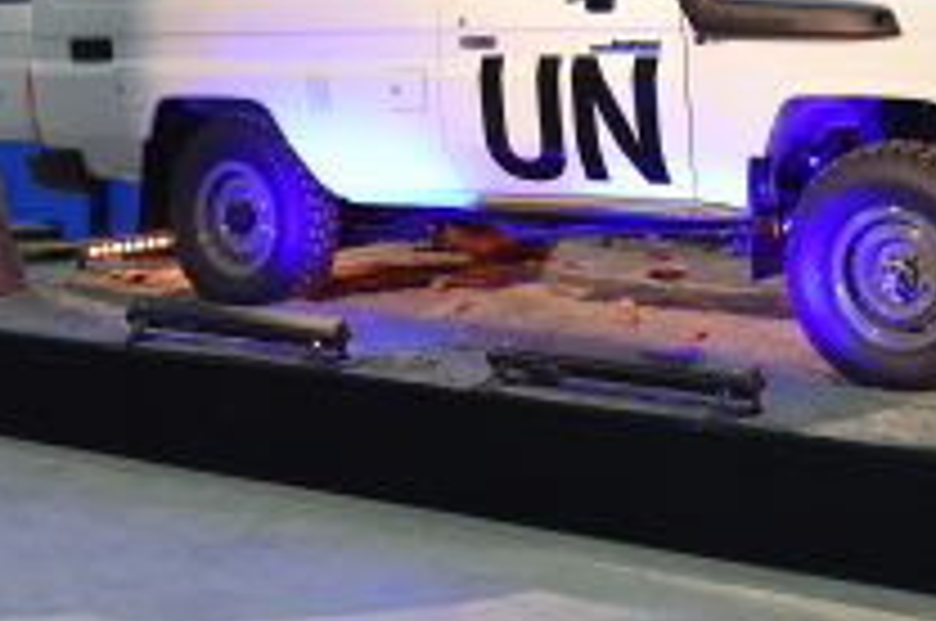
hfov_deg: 26.1
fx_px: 1921
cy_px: 81
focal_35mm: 74
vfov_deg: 18.1
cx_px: 918
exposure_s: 1/60
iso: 450
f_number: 4
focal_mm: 32
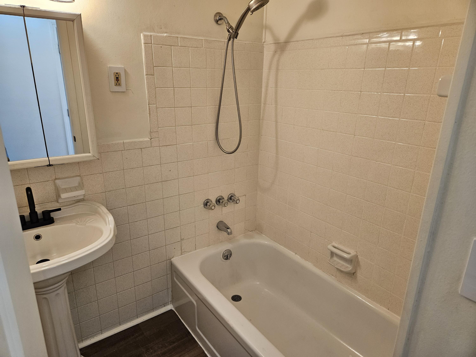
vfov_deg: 58.9
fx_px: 316
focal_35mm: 23
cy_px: 178
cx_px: 238
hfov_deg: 73.9
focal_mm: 5.4
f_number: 1.8
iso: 200
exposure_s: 1/120
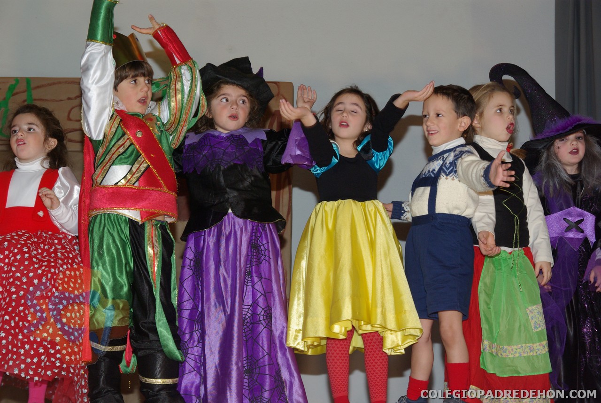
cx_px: 300
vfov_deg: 18.2
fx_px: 1254
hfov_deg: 27.0
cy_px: 202
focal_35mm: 75
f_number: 5.6
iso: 400
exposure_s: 1/60
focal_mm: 50
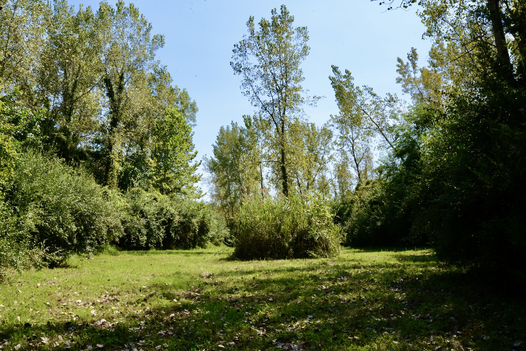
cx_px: 263
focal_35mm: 35
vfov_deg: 37.9
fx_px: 512
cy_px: 176
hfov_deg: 54.4
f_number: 29
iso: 1600
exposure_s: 1/320
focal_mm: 35
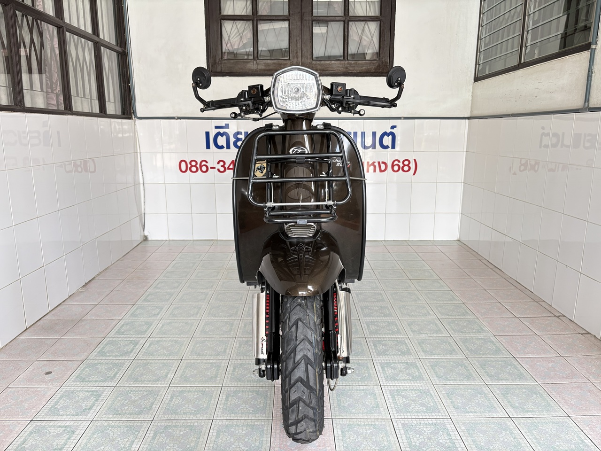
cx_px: 300
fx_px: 451
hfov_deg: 67.3
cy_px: 226
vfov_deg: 53.1
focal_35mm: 26
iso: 125
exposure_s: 1/97
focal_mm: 5.96
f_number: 1.6
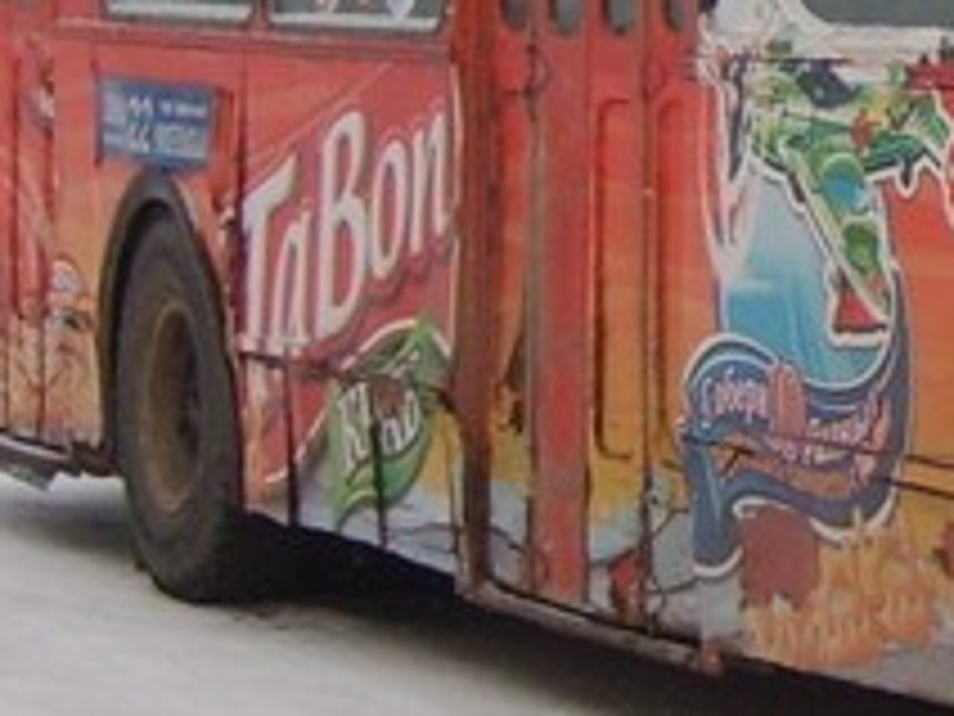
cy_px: -167
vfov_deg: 8.7
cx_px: 1490
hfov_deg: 11.2
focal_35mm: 169
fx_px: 4658
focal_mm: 5.8
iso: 50
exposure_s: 1/250
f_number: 2.8
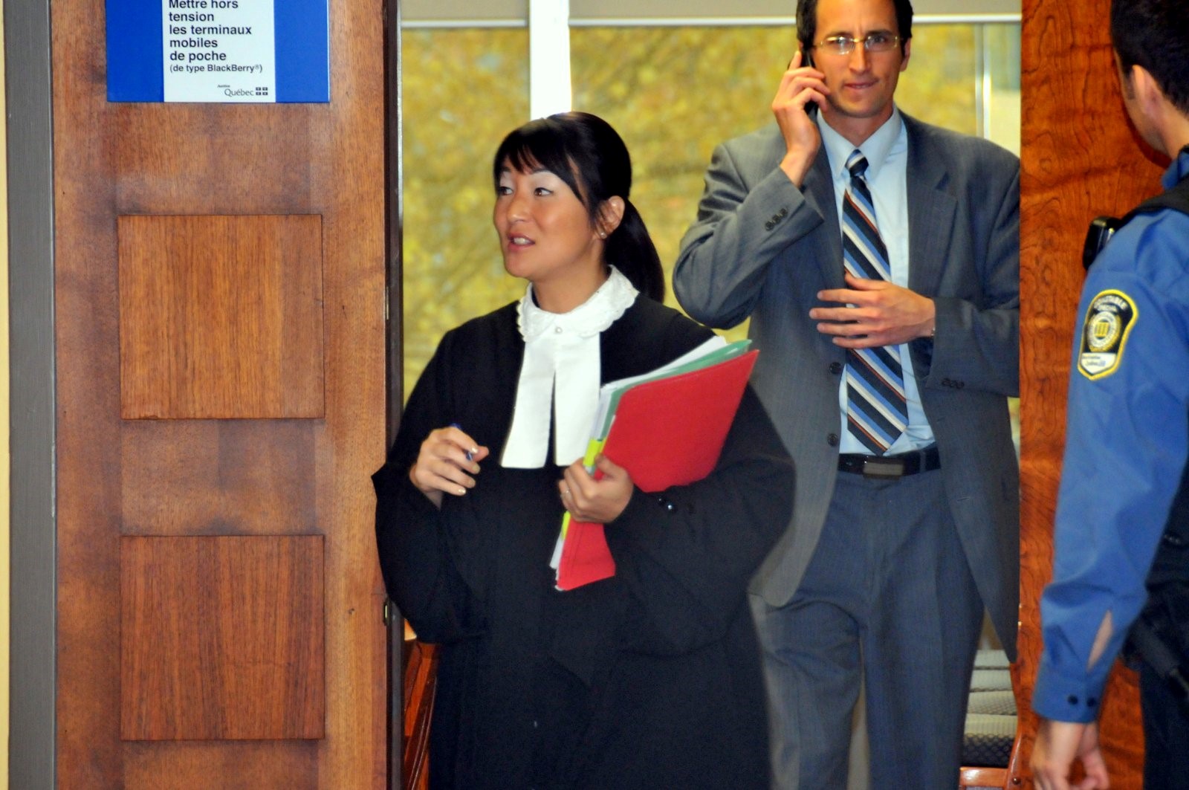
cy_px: 395
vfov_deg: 4.6
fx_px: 9897
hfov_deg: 6.9
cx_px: 594
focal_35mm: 300
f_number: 8
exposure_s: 1/60
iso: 1250
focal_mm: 200
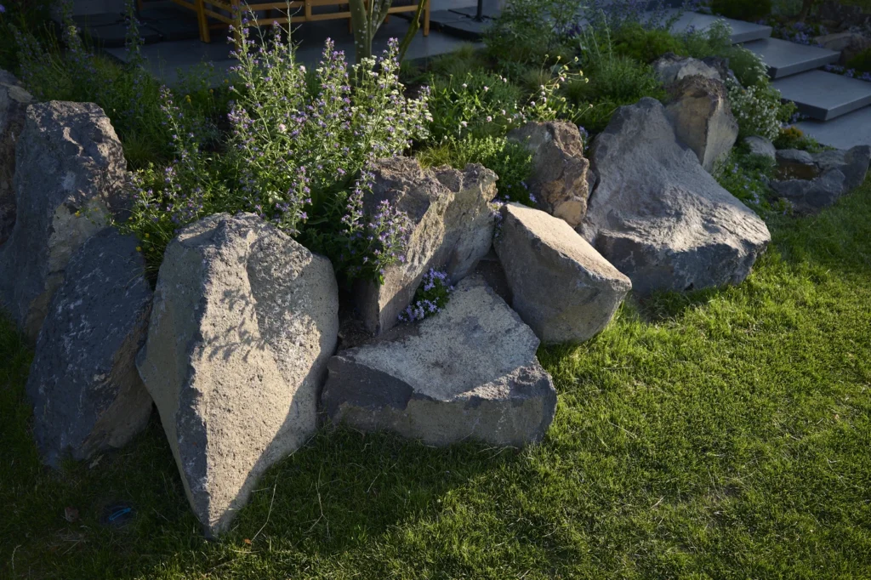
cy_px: 290
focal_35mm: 28
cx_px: 436
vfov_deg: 46.4
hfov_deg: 65.5
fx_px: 677
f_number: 2.8
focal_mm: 28
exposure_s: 1/400
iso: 100
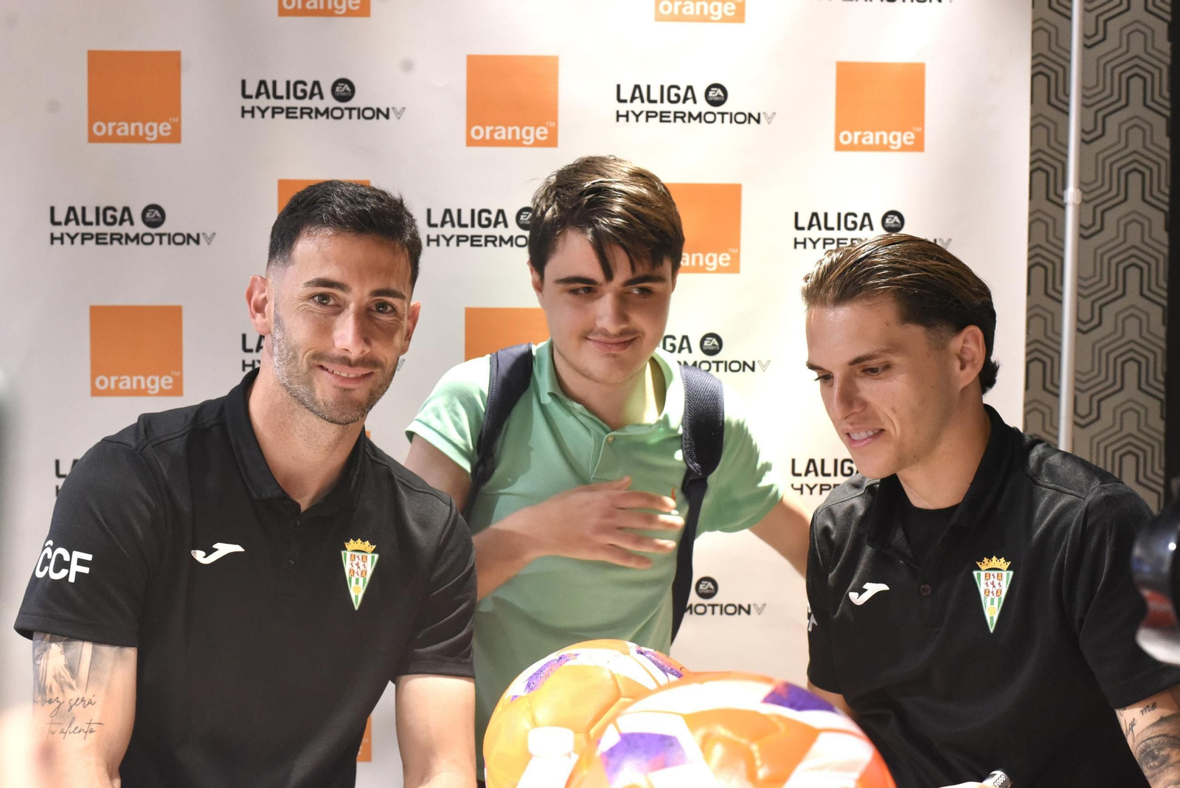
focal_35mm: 50
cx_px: 590
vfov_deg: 27.0
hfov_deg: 39.6
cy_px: 394
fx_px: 1639
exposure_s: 1/200
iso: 6400
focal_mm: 50
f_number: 6.3
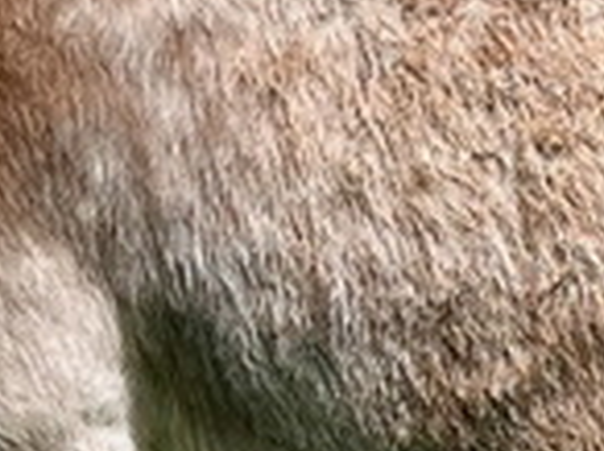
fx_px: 3136
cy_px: 679
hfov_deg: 10.8
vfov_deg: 8.1
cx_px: -178
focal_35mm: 180
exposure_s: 1/1294
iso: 50
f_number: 1.6
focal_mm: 5.1
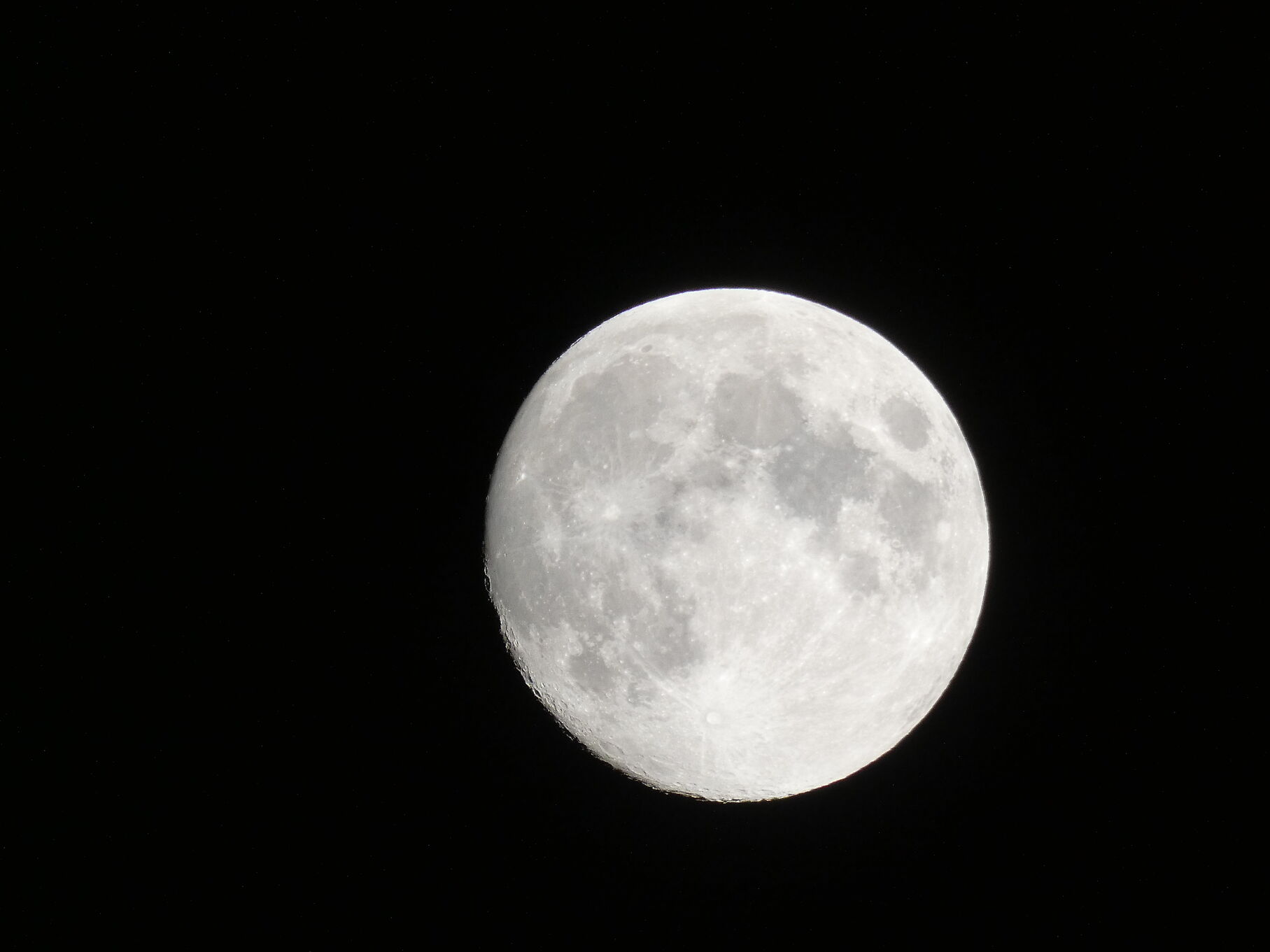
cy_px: 629
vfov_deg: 0.9
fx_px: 58220
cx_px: 705
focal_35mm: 1587
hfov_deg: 1.2
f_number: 5.9
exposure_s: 1/125
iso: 125
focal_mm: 215
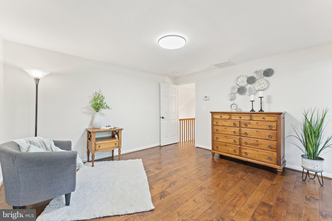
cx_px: 166
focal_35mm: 14
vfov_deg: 81.2
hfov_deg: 104.3
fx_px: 129
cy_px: 110
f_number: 8
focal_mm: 14
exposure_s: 1/4
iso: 500
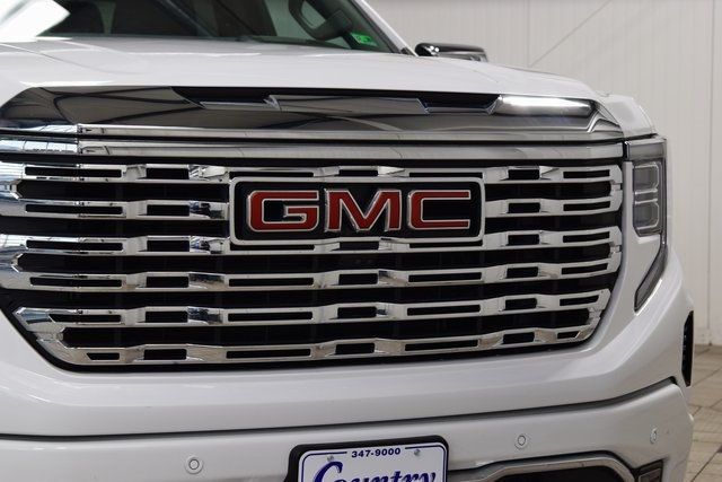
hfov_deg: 26.0
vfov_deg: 17.5
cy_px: 241
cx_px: 361
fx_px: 1565
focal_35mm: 78
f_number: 6.3
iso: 400
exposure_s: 1/20
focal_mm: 52
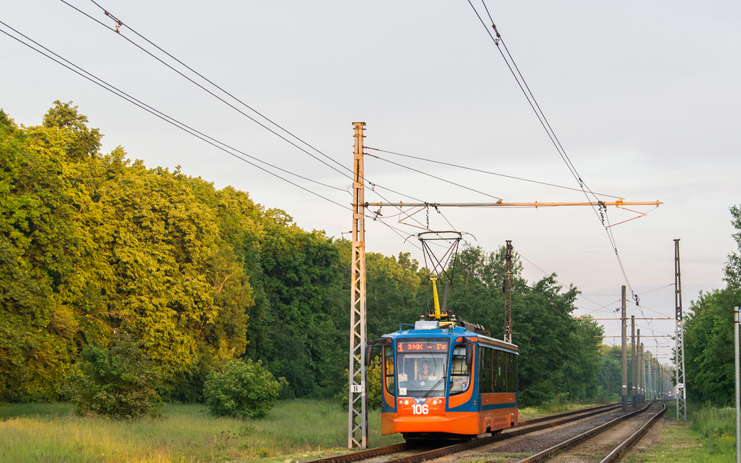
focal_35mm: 80
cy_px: 275
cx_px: 428
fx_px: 1616
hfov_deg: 25.8
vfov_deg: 16.3
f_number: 6.3
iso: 400
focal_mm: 42
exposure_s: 1/200
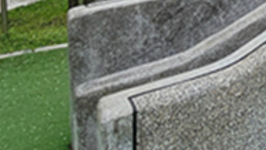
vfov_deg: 13.1
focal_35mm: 75
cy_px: -184
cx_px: 357
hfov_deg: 24.2
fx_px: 530
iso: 50
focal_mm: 2.2
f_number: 2.2
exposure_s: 1/2000
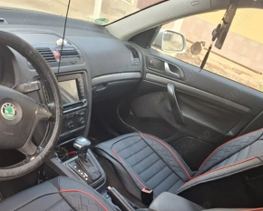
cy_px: 163
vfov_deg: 45.2
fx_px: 241
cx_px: 129
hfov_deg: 57.2
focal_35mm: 31
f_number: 1.8
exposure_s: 1/100
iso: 200
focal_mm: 5.54
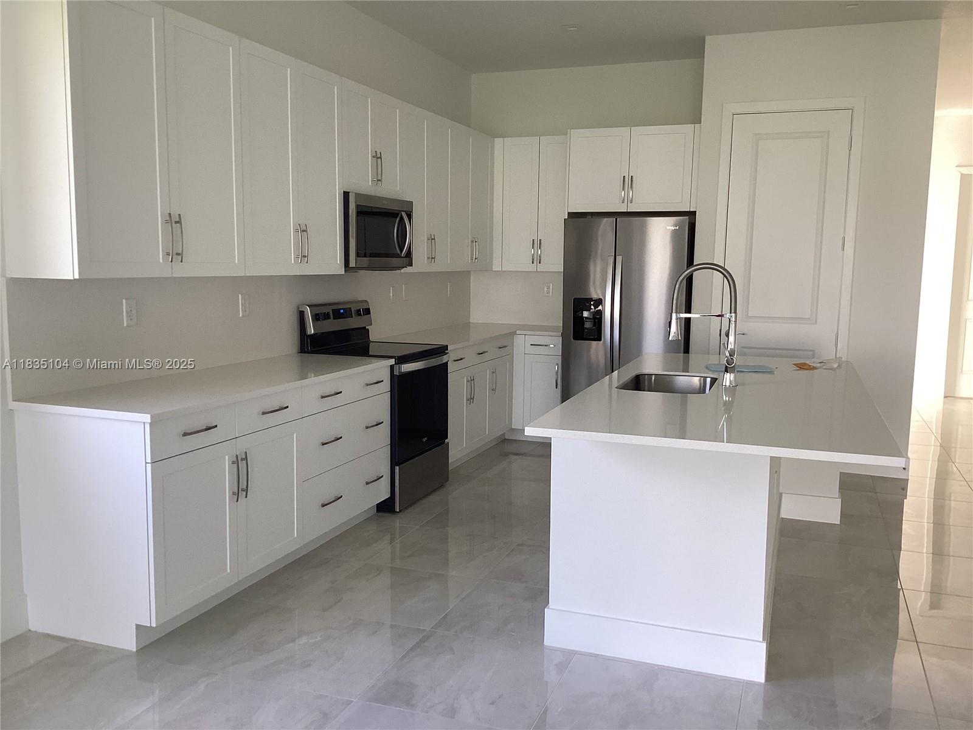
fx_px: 871
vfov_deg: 45.4
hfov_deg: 58.4
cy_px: 365
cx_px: 486
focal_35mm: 31
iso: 80
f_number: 2.4
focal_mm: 3.3
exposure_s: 1/60
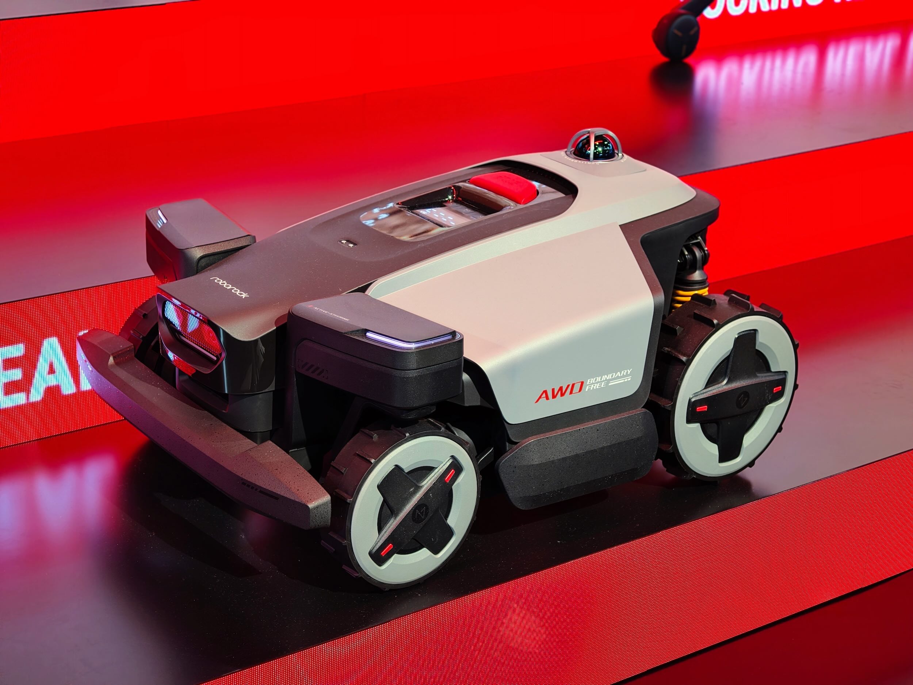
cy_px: 342
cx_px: 456
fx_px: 1846
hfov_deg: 27.8
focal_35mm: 70
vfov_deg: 21.0
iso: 640
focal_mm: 16.53
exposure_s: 1/60
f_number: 13
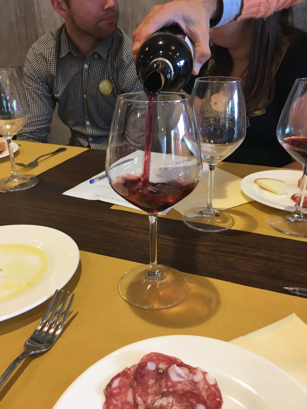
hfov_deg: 48.2
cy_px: 204
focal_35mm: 29
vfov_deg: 61.7
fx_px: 343
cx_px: 154
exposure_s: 1/33
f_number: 2.2
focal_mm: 4.15
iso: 64
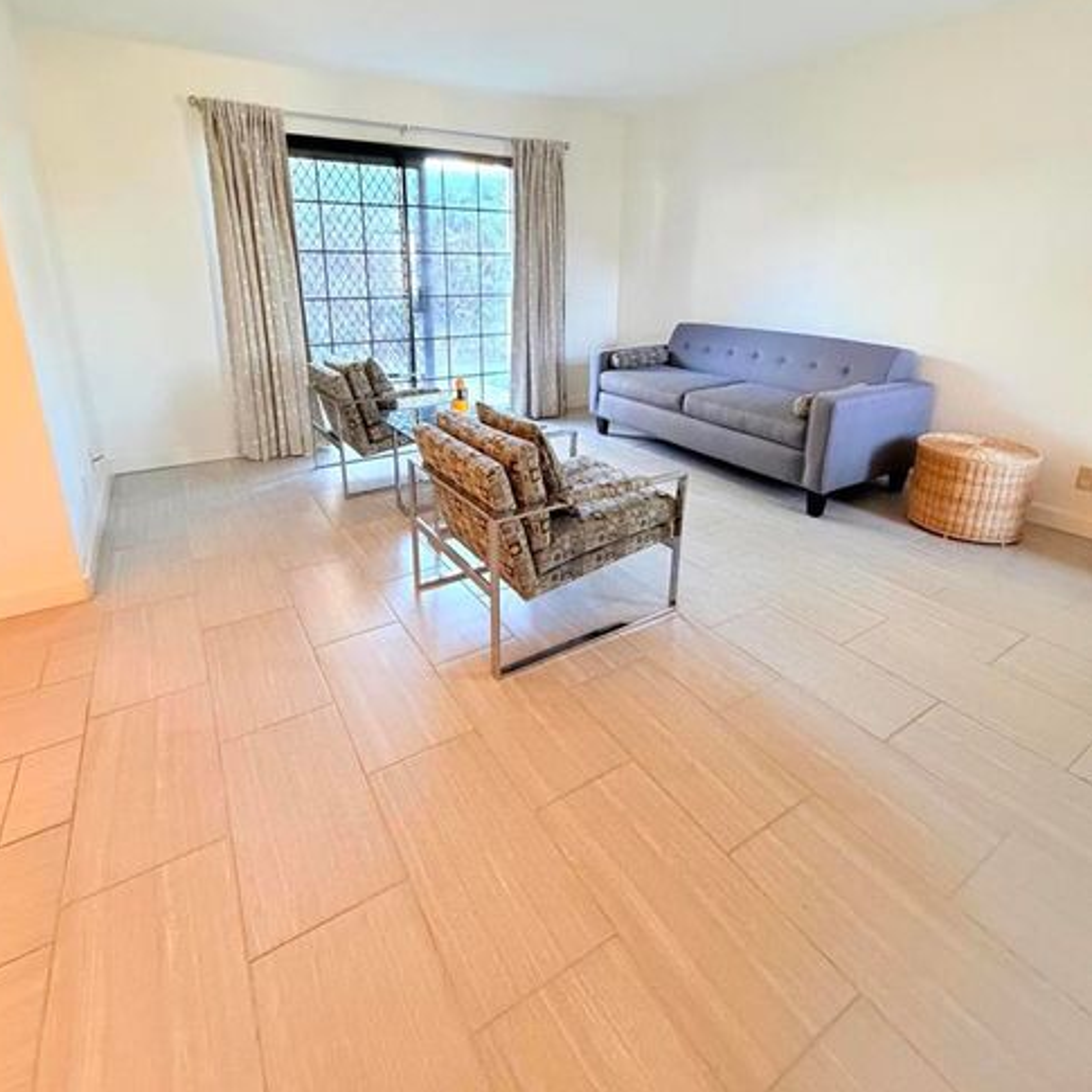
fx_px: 607
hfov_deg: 84.0
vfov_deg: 83.0
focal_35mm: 17
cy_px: 440
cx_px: 534
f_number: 2.2
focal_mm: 2.22
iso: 640
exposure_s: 1/60
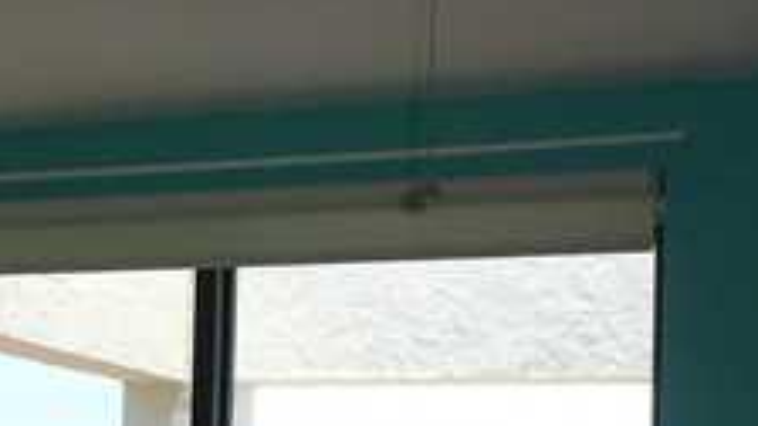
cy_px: 582
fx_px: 2191
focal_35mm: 109
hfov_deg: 19.4
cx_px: 156
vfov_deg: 10.8
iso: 80
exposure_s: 1/125
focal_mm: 5.2
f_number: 2.8
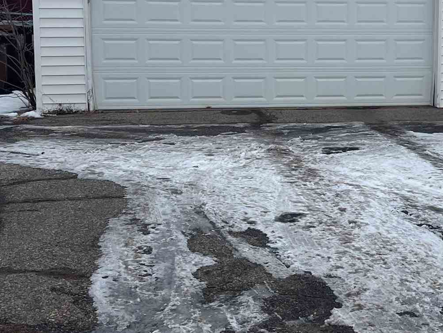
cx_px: 361
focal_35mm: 80
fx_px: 1024
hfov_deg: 24.0
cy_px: 117
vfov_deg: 18.4
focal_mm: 5.7
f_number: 1.5
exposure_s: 1/909
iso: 50
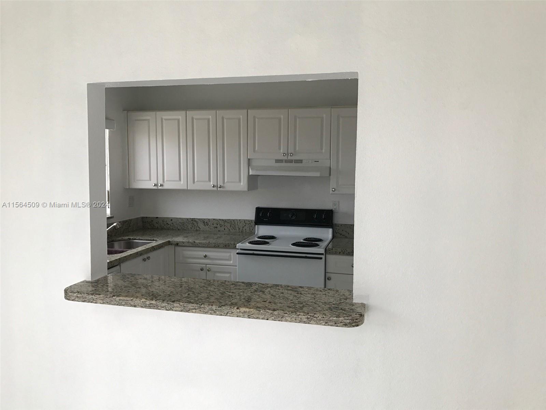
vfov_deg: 49.7
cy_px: 205
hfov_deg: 63.4
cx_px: 273
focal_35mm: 28
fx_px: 442
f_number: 1.8
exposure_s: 1/40
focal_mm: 3.99
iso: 20
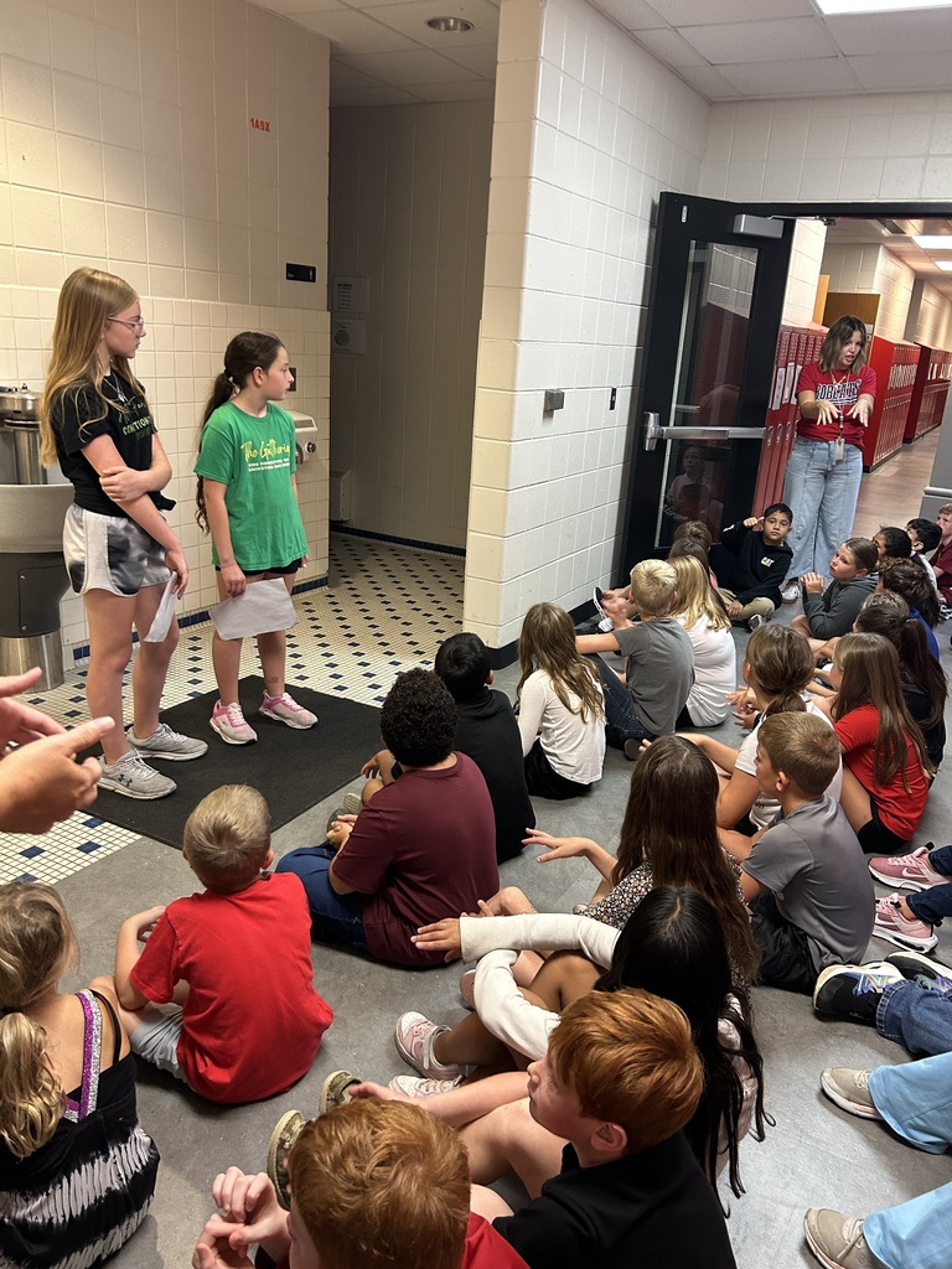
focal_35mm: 26
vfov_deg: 67.3
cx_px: 476
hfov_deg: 53.1
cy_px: 634
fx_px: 953
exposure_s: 1/60
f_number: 1.5
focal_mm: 5.7
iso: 200
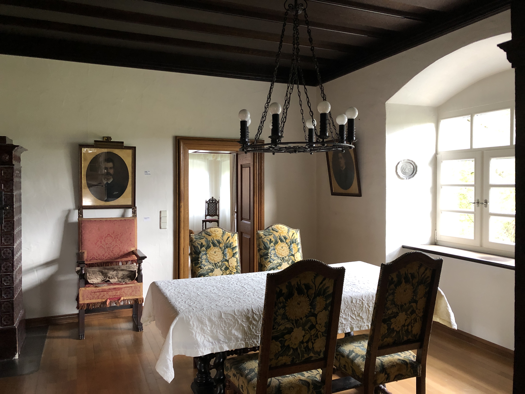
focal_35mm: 28
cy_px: 197
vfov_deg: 49.7
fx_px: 425
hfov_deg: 63.4
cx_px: 262
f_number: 1.8
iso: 80
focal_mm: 4
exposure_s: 1/17
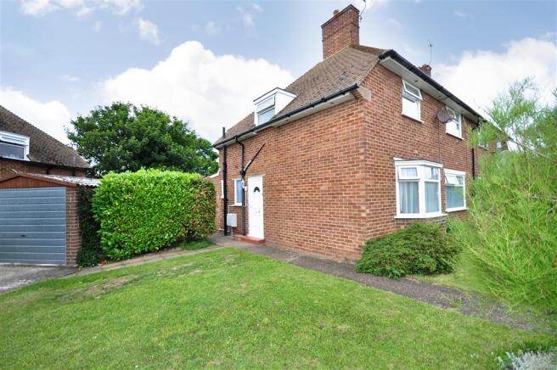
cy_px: 185
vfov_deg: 77.2
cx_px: 278
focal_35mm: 15
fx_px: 232
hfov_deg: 100.4
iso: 200
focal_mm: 10
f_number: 5.6
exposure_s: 1/125
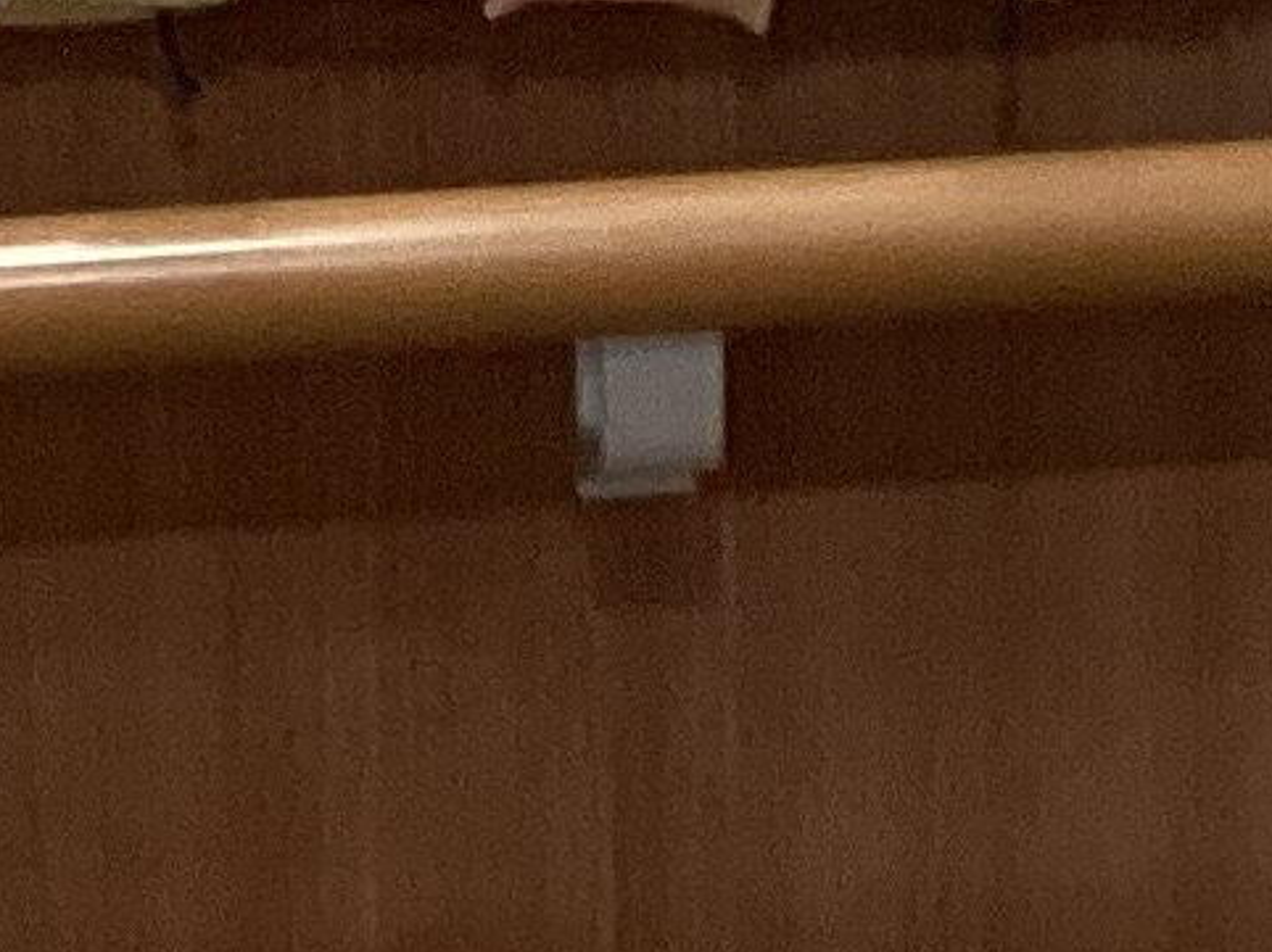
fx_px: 7713
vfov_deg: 6.3
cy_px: -2181
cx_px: 776
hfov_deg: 9.4
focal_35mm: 210
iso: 250
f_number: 2.4
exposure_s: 1/60
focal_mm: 3.3
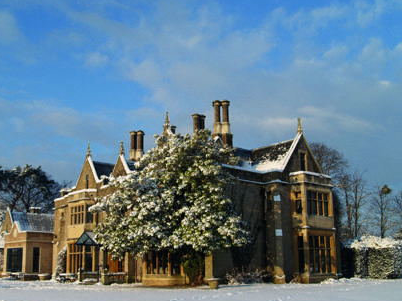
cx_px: 170
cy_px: 168
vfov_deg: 33.5
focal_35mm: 43
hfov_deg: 43.7
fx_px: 499
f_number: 8
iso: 100
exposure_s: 1/200
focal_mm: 18
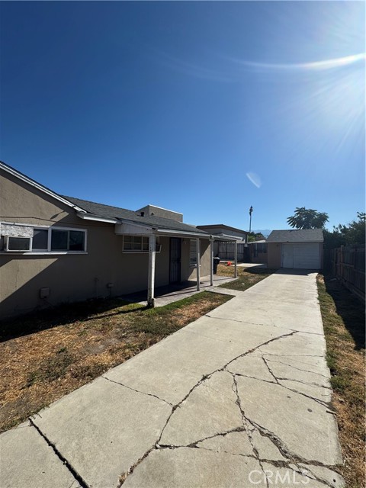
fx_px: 197
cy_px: 244
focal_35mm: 14
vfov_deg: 102.1
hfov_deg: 85.7
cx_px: 183
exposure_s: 1/2494
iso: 40
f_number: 2.2
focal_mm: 2.22
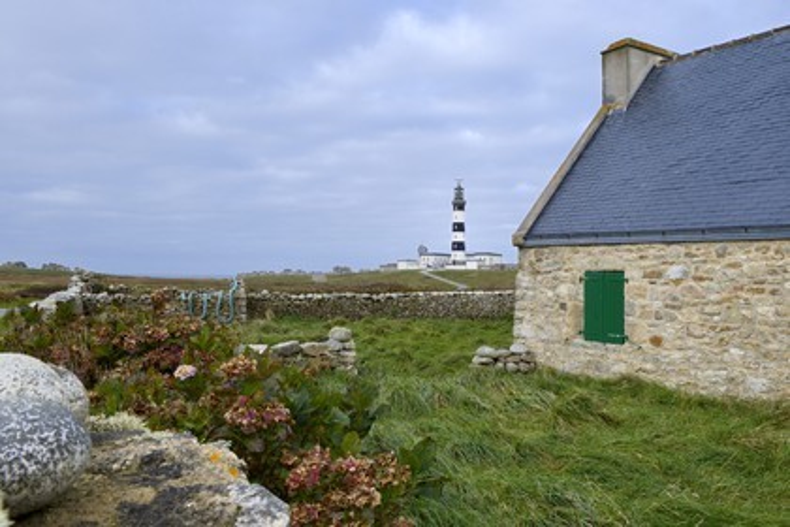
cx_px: 395
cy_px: 264
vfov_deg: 45.0
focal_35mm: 29
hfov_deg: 63.7
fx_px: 636
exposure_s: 1/125
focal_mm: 29
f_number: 16
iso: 400
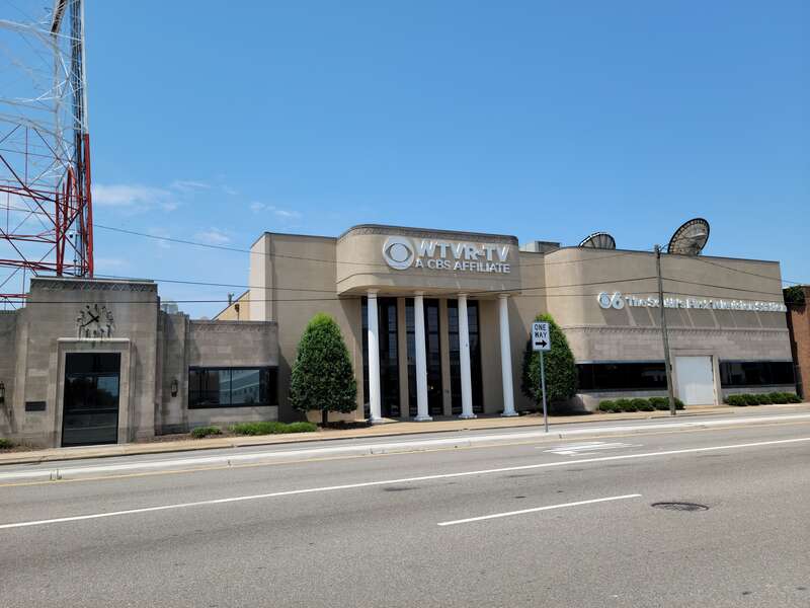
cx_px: 405
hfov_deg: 63.4
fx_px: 655
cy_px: 304
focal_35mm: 28
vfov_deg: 49.7
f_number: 2
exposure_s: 1/970
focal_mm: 5.9
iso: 25
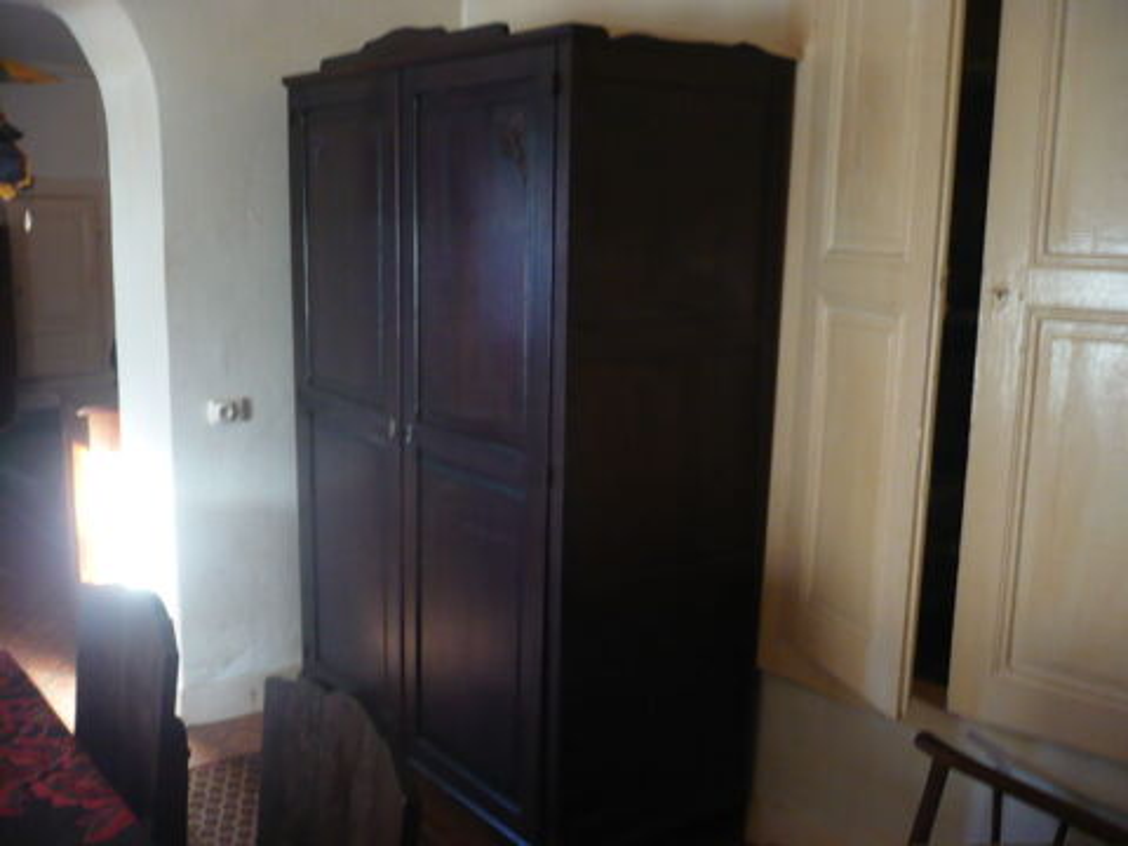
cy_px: 423
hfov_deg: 52.6
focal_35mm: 35
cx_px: 564
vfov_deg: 40.7
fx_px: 1141
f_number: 2.8
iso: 200
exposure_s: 1/5
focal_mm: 5.8
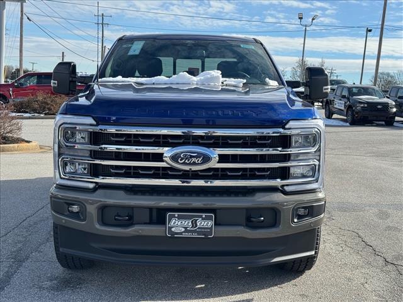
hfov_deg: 39.7
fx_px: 559
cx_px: 202
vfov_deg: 30.3
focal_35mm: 48
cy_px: 151
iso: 64
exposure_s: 1/2513
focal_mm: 6.76
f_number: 1.78
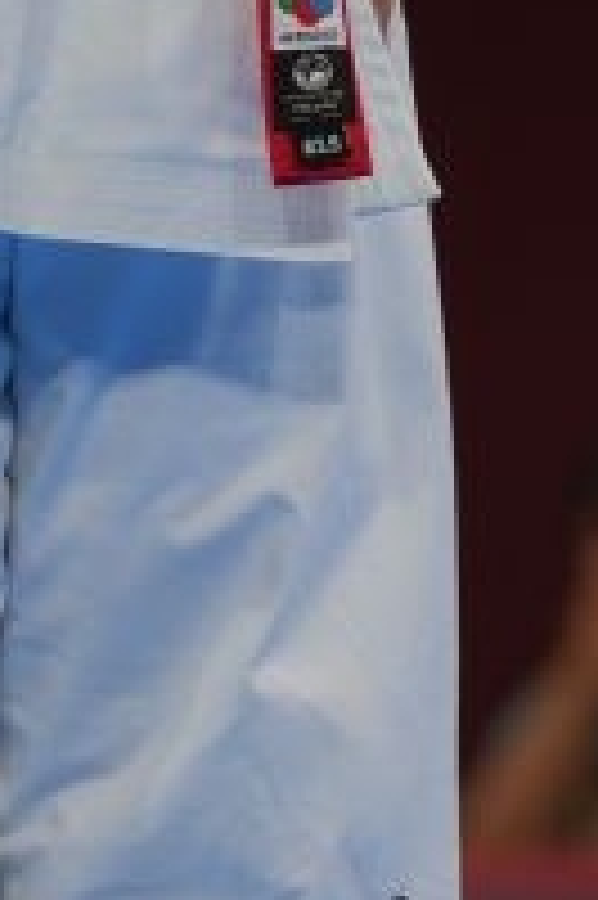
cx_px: 58
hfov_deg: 1.1
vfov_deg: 1.7
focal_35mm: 1201
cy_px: 9
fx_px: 29975
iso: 200
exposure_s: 1/500
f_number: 2.8
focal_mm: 200
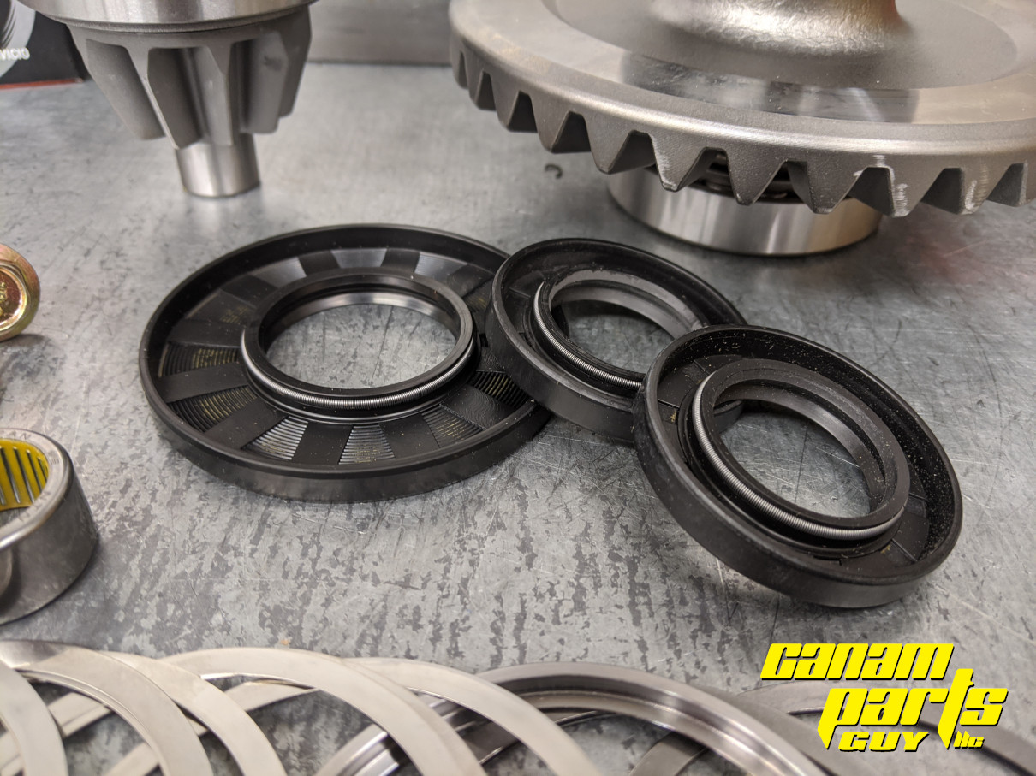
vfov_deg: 51.3
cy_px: 388
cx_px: 518
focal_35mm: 27
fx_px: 808
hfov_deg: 65.3
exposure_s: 1/24
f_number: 1.8
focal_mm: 4.44
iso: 101
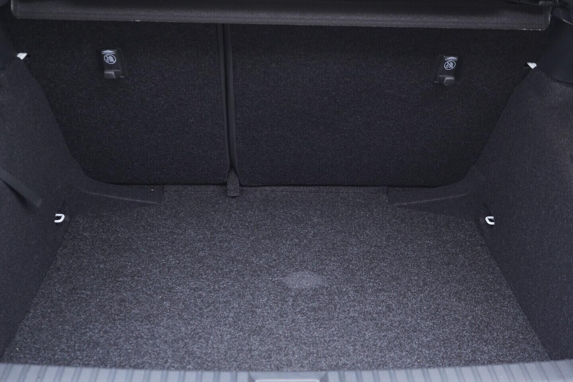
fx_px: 573
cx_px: 286
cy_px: 191
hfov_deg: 53.1
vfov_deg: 36.9
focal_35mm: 36
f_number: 2.8
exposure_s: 1/40
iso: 800
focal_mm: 24
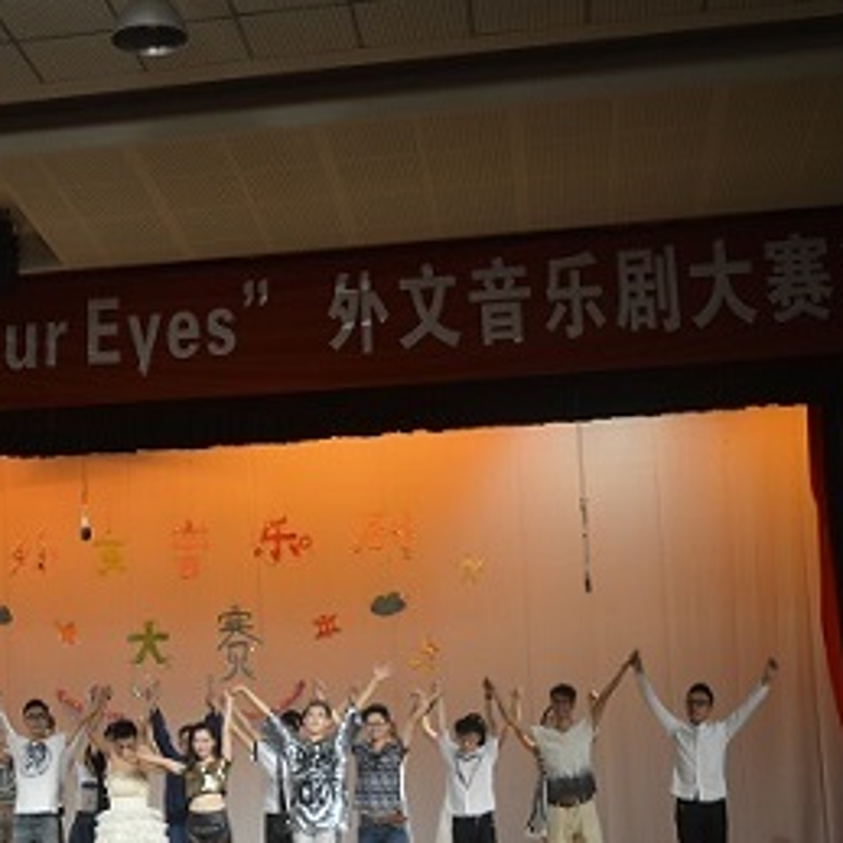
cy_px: 461
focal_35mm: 69
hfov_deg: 24.3
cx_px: 91
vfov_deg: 25.0
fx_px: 1901
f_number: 4.5
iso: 400
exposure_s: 1/80
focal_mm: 28
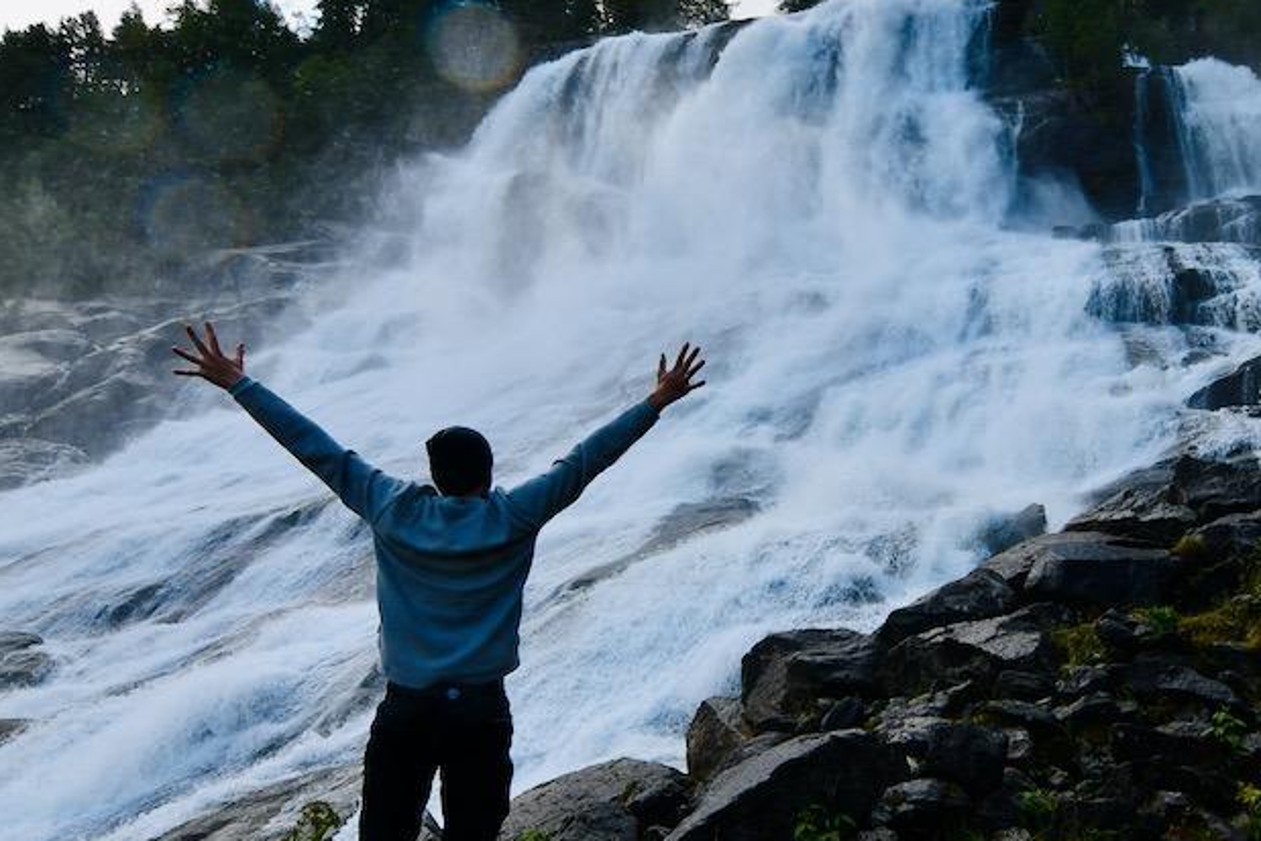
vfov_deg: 41.1
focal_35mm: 32
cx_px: 852
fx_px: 1121
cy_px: 468
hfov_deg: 57.3
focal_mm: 12
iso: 125
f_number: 8
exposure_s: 1/250
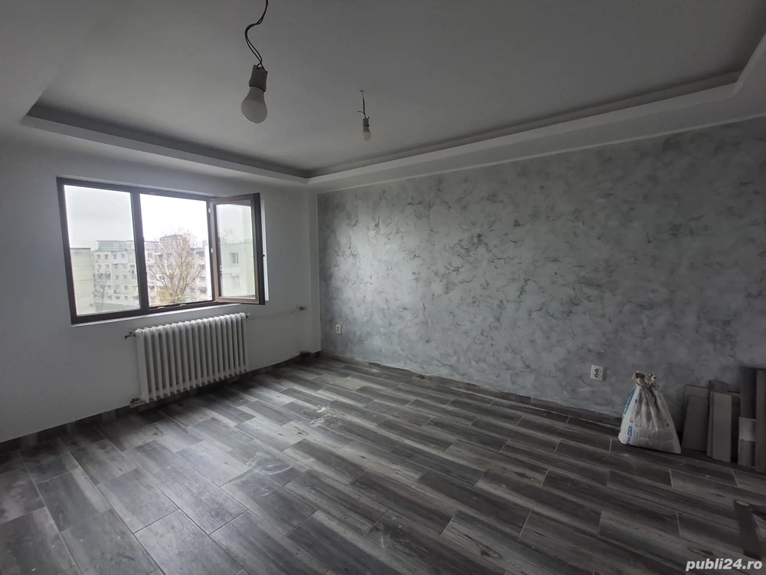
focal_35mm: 16
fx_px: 354
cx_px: 383
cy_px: 288
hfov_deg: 94.5
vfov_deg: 78.1
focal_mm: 1.64
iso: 50
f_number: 2.2
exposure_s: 1/50
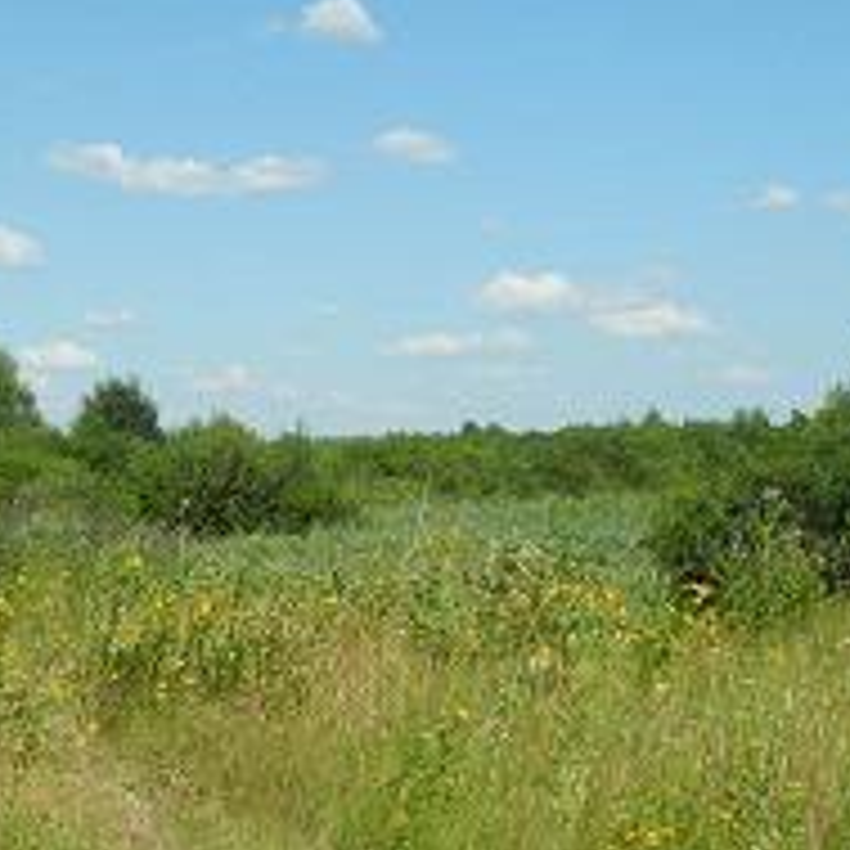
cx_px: -94
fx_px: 1861
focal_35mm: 67
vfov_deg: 25.7
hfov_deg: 24.0
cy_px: 355
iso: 100
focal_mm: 6
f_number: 4
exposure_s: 1/1000
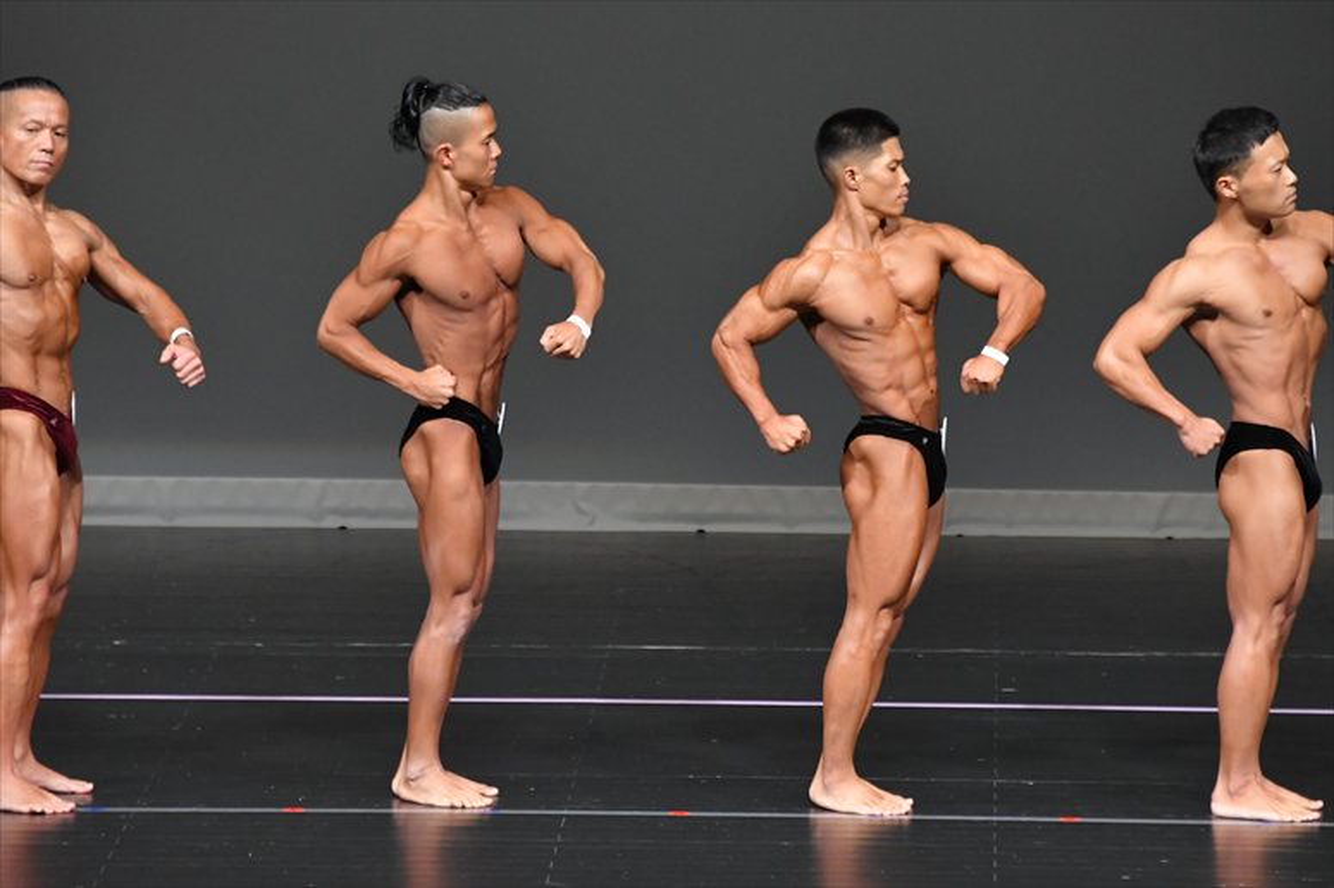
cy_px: 444
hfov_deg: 6.0
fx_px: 12778
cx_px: 667
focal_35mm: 345
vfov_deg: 4.0
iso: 4000
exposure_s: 1/400
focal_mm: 230
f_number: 5.6
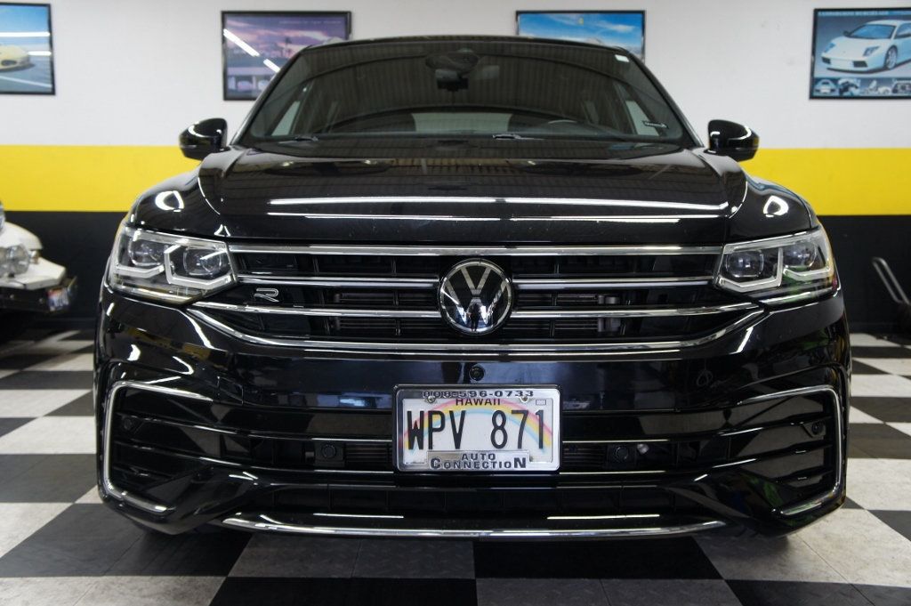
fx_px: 910
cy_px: 303
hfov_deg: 53.2
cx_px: 456
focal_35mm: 36
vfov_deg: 36.8
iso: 400
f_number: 4
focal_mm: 24
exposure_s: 1/40
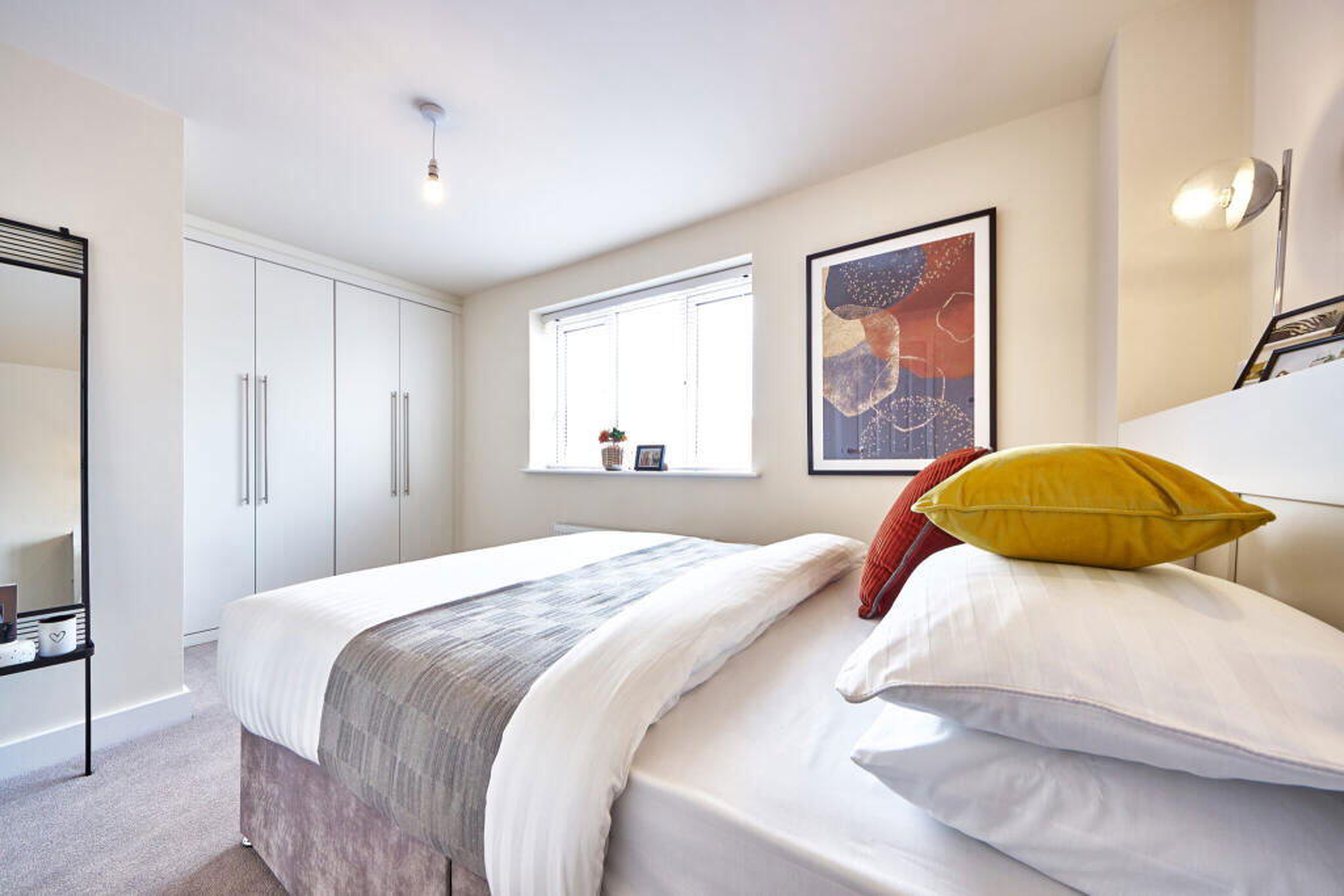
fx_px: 448
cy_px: 448
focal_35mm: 12
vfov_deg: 90.0
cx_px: 672
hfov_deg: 112.6
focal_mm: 8
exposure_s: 1/13
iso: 200
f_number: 7.1
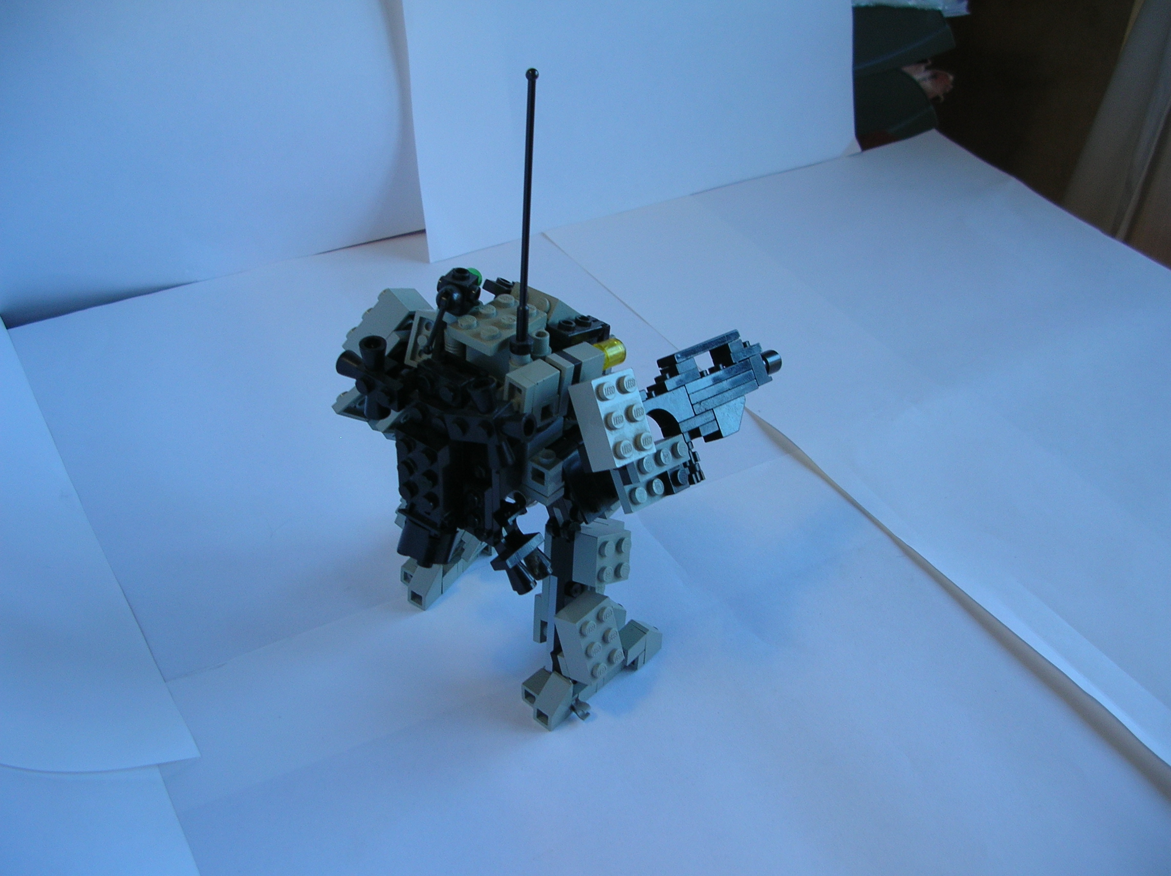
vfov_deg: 40.6
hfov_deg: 52.7
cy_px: 438
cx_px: 586
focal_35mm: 35
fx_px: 1183
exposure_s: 1/30.4
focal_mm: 5.8
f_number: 2.8
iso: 50
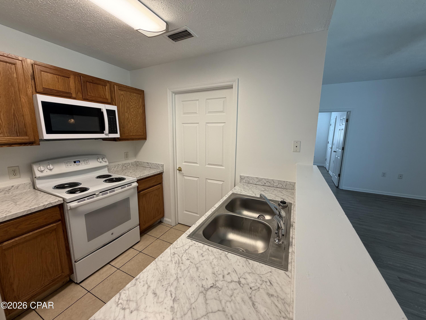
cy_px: 160
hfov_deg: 102.1
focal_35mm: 14
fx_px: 172
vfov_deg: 85.7
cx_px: 213
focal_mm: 2.22
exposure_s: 1/120
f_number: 2.2
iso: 160
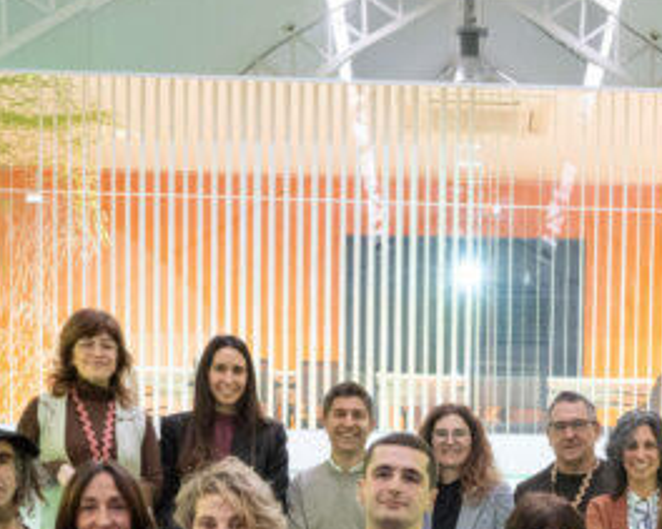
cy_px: 821
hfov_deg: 18.6
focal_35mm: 102
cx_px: 537
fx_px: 1998
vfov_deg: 14.0
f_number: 4
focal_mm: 28
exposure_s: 1/100
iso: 1000
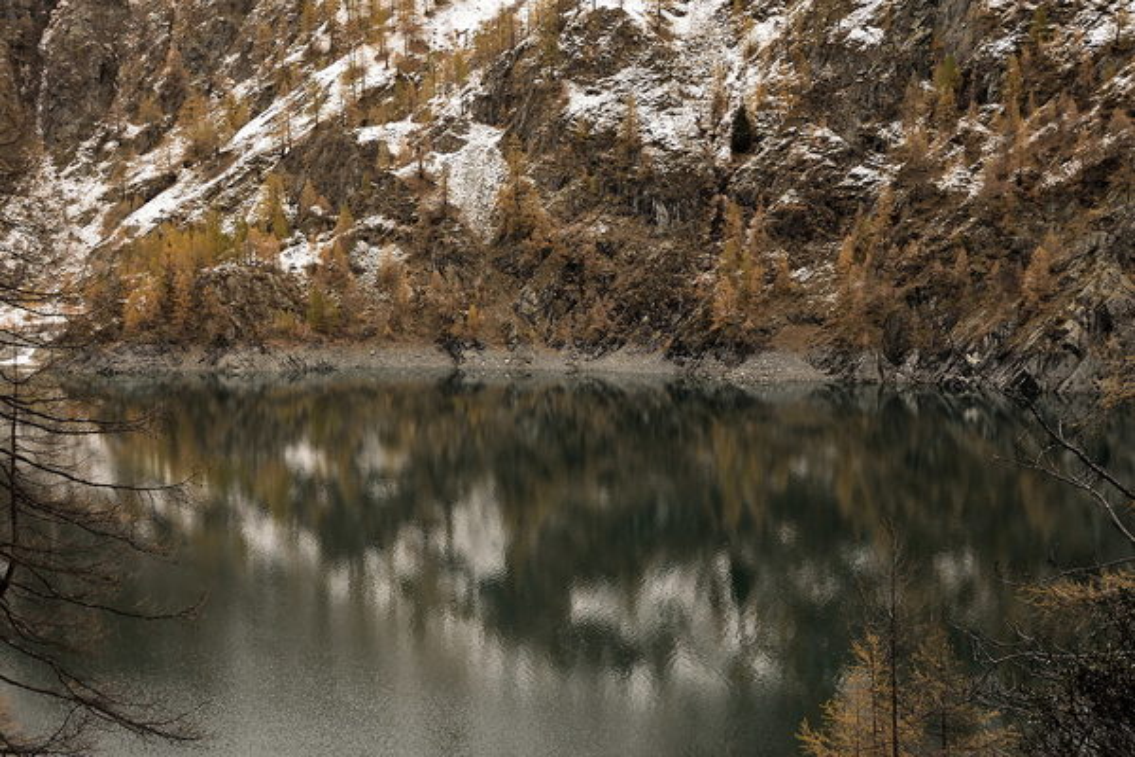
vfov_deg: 28.1
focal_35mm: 48
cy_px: 378
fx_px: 1513
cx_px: 568
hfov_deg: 41.1
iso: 400
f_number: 8
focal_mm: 32
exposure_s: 1/100
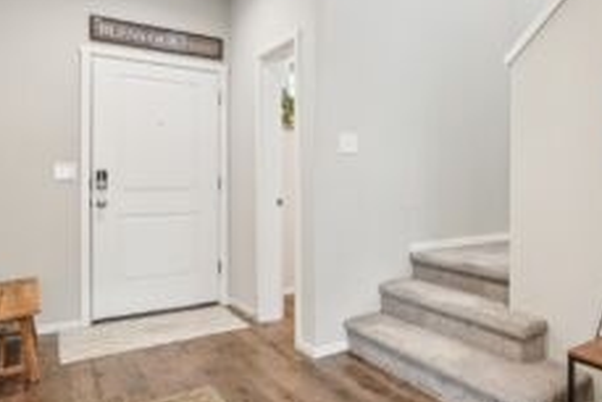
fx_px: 469
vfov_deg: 46.4
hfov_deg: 62.2
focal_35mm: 28
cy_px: 183
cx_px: 442
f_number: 8
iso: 400
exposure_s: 1/2.5
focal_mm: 16
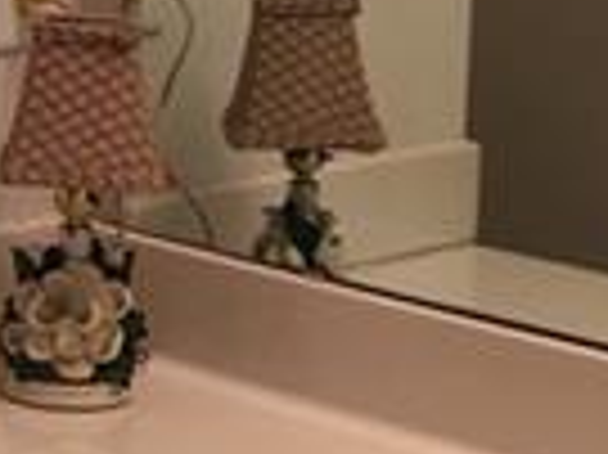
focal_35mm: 165
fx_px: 2896
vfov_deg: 9.0
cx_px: -135
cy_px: 72
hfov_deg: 11.7
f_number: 2.2
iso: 25
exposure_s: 1/30
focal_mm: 4.15
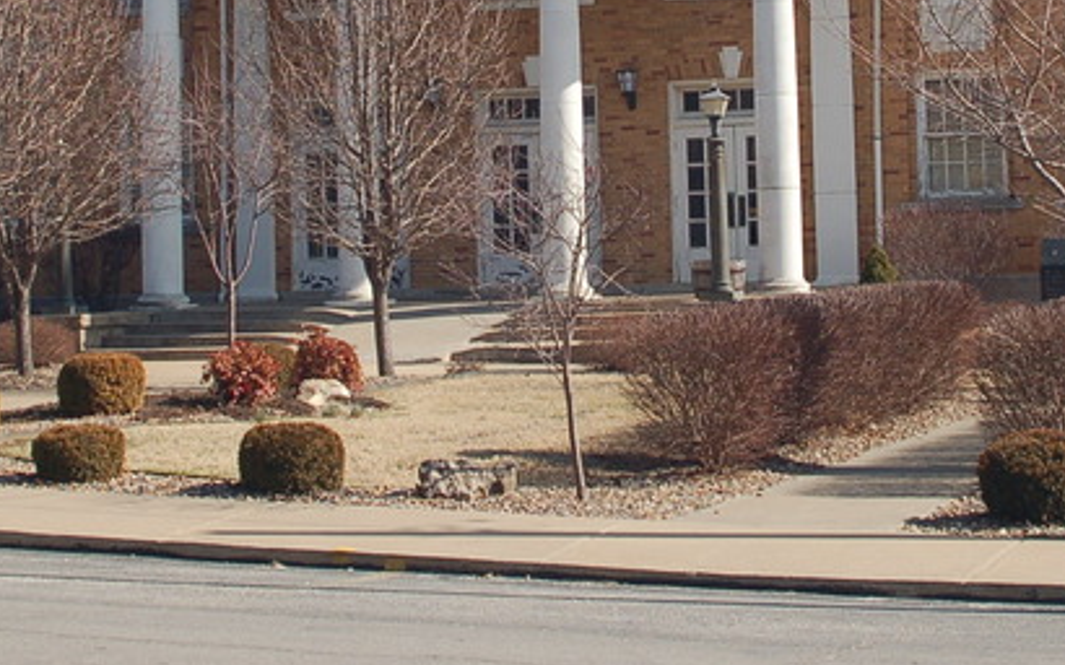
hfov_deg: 22.1
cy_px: -13
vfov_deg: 13.7
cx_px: 530
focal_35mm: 94
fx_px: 2728
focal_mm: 28
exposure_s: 1/160
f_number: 6.3
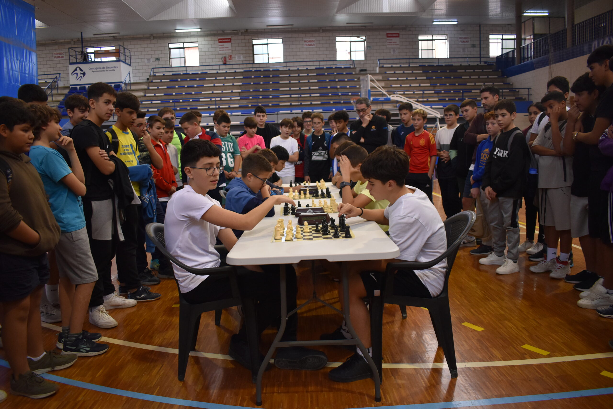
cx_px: 306
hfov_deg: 67.4
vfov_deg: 47.9
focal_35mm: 27
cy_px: 204
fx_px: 460
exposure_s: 1/200
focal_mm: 18
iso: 800
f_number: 3.5
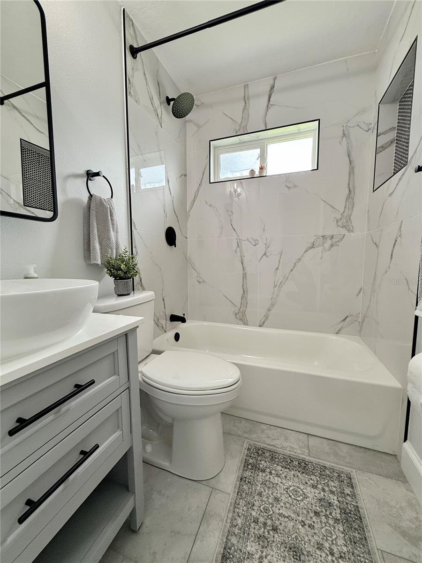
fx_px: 228
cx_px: 211
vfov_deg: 102.1
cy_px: 282
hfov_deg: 85.7
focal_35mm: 14
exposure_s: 1/120
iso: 160
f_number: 2.2
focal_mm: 2.22
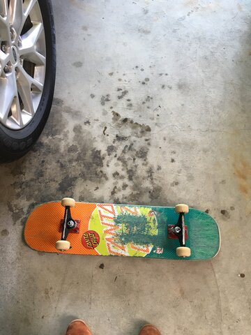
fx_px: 280
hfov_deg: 48.2
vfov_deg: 61.7
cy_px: 168
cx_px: 126
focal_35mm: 29
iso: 80
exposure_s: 1/30
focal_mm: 4.15
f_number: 2.2
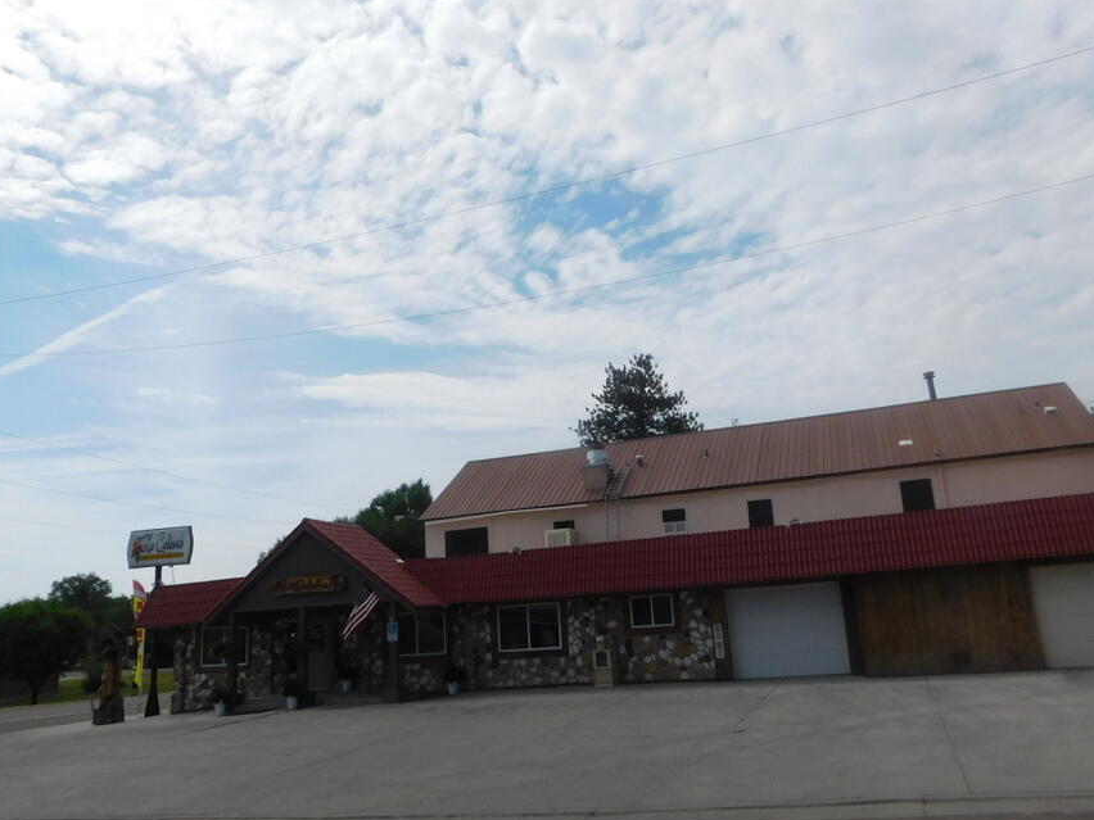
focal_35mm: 27
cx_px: 569
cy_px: 406
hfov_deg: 65.3
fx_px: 853
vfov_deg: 51.4
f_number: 6
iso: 125
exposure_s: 1/1000
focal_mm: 4
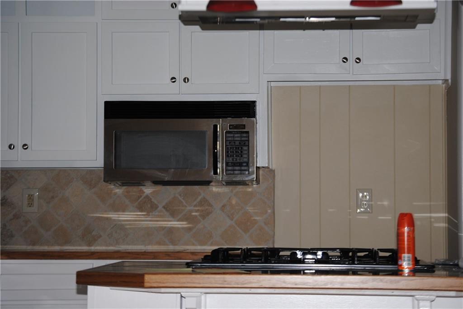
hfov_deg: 18.2
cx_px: 232
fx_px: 1448
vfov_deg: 12.2
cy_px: 154
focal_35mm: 112
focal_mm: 75
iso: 200
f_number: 4.2
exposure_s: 1/60
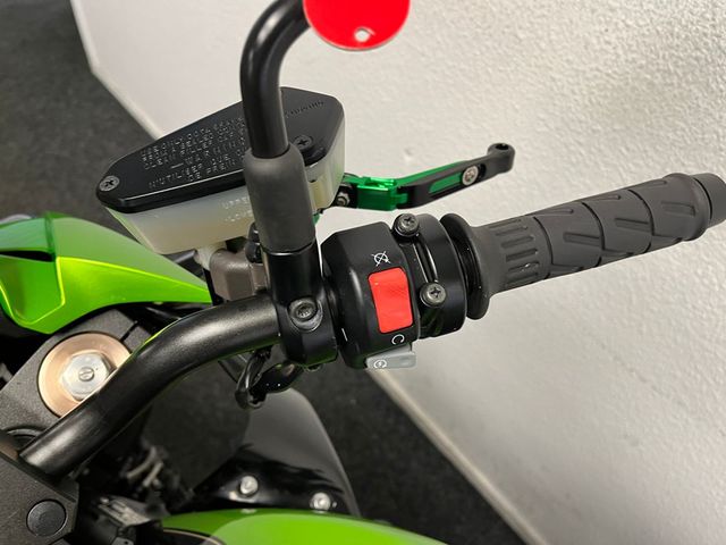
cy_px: 272
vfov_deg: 53.1
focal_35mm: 26
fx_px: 545
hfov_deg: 67.3
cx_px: 363
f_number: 1.6
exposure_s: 1/50
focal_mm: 5.1
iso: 100
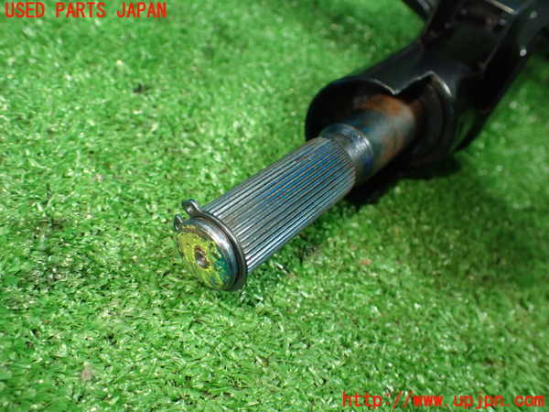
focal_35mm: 30
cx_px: 274
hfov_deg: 60.0
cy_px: 206
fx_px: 476
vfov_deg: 46.8
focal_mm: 5.4
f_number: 2.3
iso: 640
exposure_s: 1/125
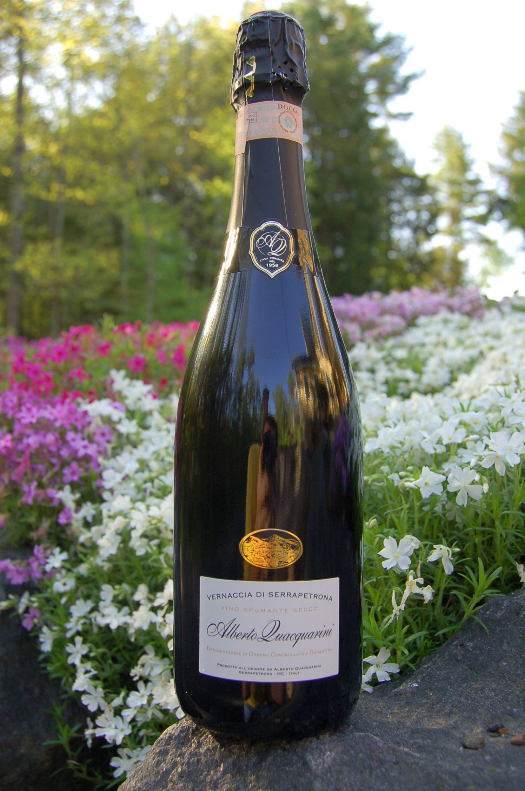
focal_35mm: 36
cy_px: 396
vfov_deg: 53.2
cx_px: 262
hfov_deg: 36.7
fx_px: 790
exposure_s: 1/125
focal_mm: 24
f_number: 5.6
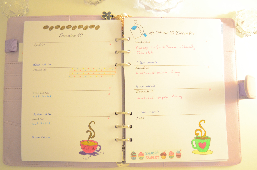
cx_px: 128
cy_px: 85
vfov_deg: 39.8
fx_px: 235
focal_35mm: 33
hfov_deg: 57.3
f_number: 3.8
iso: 2500
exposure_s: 1/30
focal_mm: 22
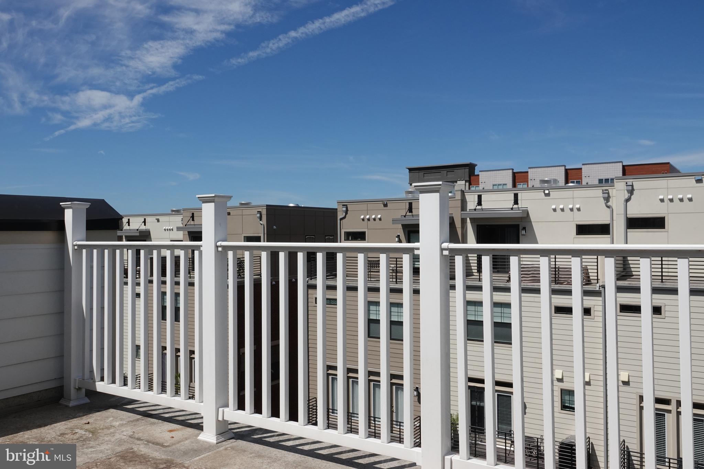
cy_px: 234
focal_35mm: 30
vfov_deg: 43.6
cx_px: 352
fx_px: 587
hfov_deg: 61.9
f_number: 8
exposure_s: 1/1600
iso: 320
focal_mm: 11.03
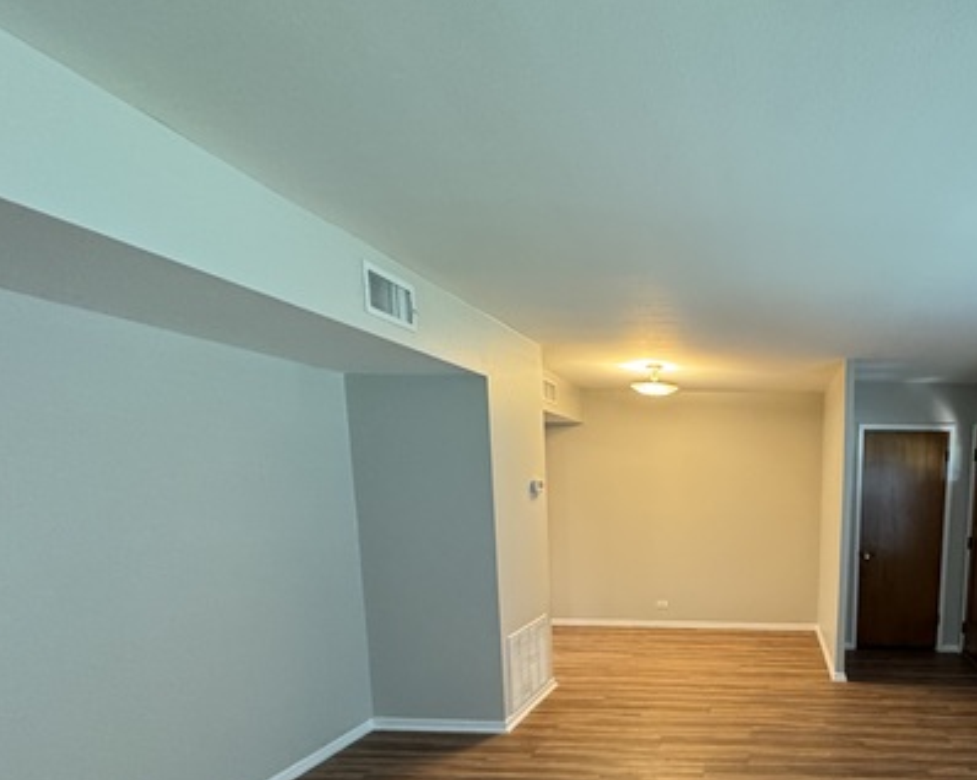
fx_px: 636
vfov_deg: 59.9
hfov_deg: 69.1
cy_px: 579
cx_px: 756
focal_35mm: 22
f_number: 2.2
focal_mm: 2.22
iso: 400
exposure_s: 1/60
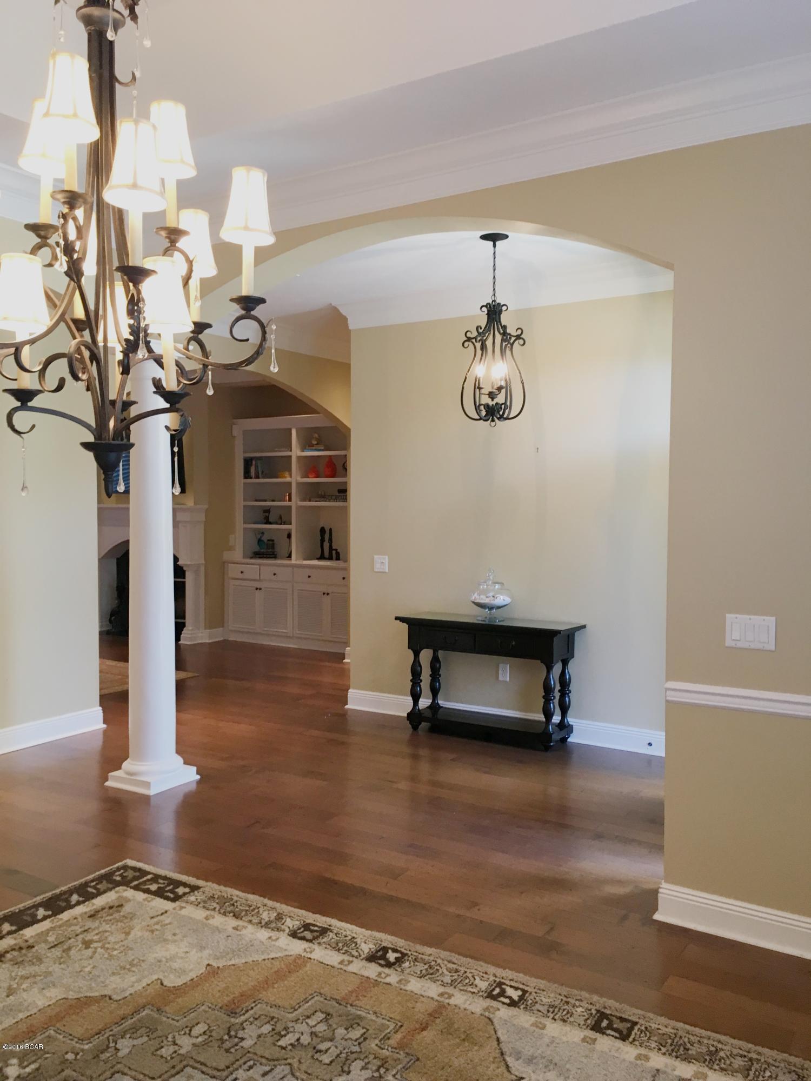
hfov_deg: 48.2
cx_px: 406
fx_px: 906
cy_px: 540
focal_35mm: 29
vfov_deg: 61.7
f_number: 2.2
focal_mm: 4.15
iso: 80
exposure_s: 1/30
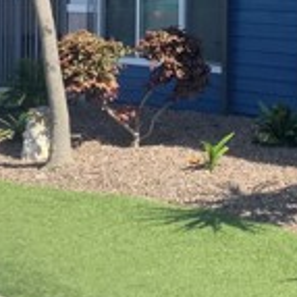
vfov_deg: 14.7
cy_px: -42
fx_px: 1116
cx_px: 179
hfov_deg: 15.1
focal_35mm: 115
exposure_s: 1/829
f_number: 1.8
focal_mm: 3
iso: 16
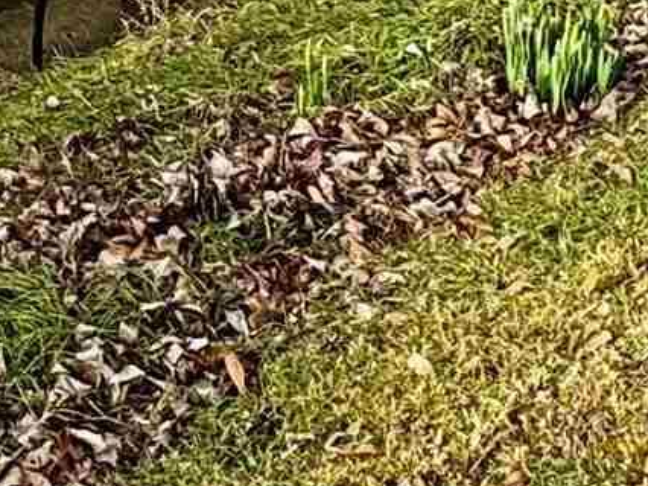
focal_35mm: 101
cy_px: -248
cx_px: 237
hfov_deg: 19.4
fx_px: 1890
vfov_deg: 13.7
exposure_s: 1/615
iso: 50
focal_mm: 2.22
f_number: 2.2
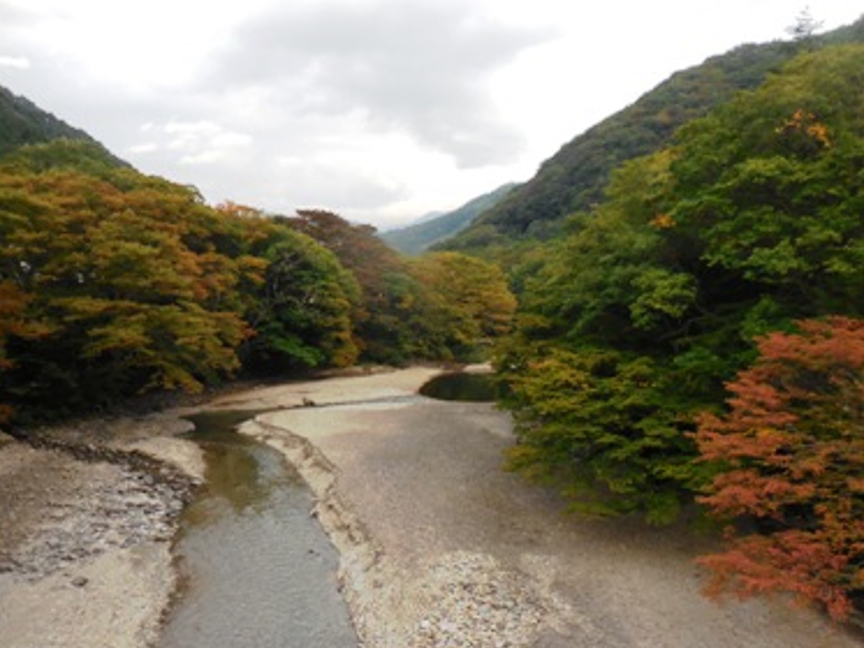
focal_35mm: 30
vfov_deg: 46.8
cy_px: 349
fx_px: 749
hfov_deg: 59.9
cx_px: 419
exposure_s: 1/1000
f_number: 3.3
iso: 400
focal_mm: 4.5
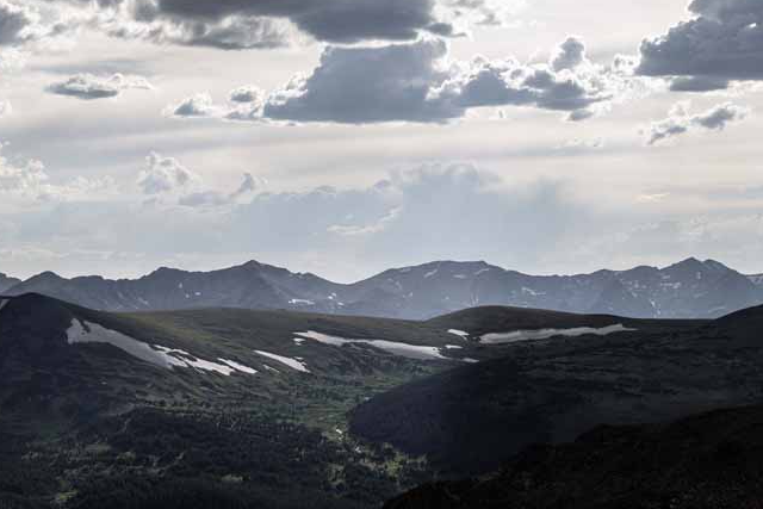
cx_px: 308
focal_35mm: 90
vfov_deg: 15.2
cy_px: 284
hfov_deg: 22.6
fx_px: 1908
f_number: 4.5
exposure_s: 1/1250
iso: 100
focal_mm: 72
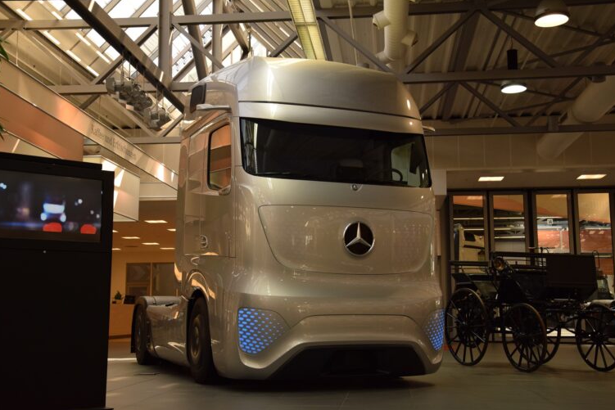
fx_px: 786
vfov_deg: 29.3
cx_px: 310
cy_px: 208
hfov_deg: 42.7
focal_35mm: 46
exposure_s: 1/250
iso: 800
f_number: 5
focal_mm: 30
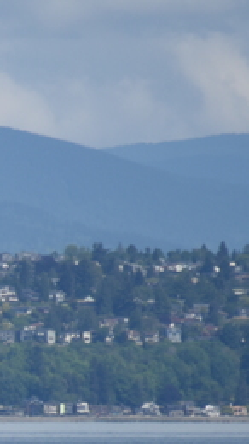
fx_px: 18170
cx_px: -573
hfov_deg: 0.8
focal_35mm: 1546
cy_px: 377
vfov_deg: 1.4
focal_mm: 300
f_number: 6.3
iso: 100
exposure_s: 1/640
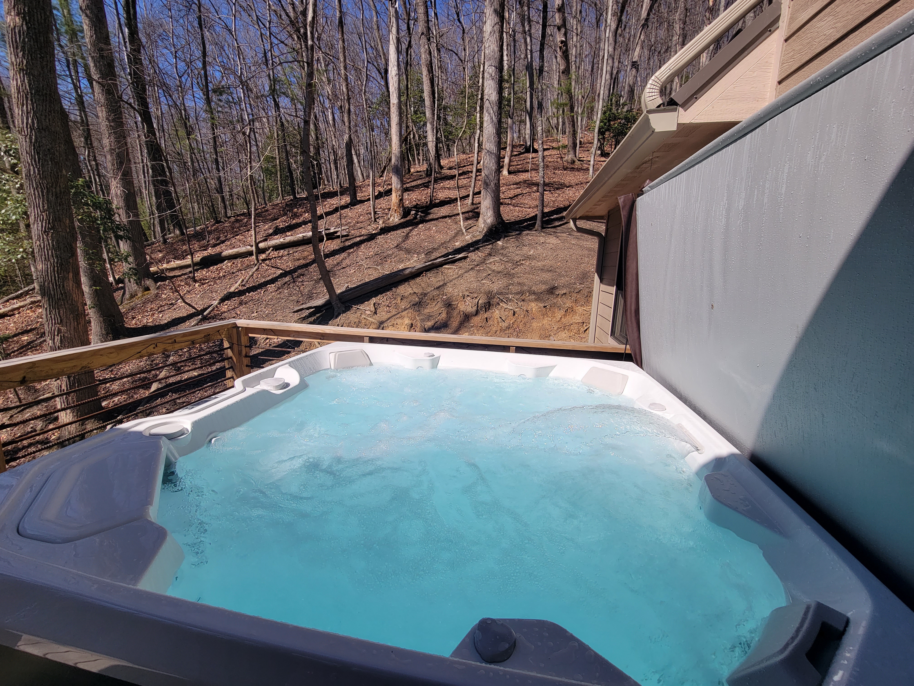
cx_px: 457
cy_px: 343
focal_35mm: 13
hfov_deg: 106.2
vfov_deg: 89.9
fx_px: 343
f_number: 2.2
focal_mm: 2.2
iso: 50
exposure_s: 1/2210
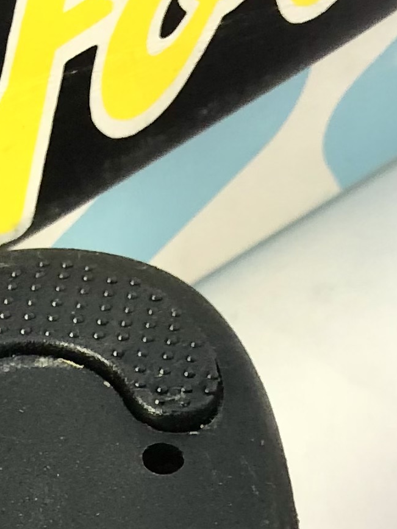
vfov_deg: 13.1
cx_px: 274
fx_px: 1988
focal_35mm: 130
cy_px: 1056
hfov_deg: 11.4
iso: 32
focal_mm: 3.99
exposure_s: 1/50
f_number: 1.8
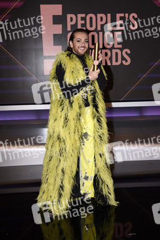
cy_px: 120
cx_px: 80
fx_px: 254
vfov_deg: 50.7
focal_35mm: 38
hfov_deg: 35.0
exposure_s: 1/125
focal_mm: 38
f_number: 6.3
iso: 640
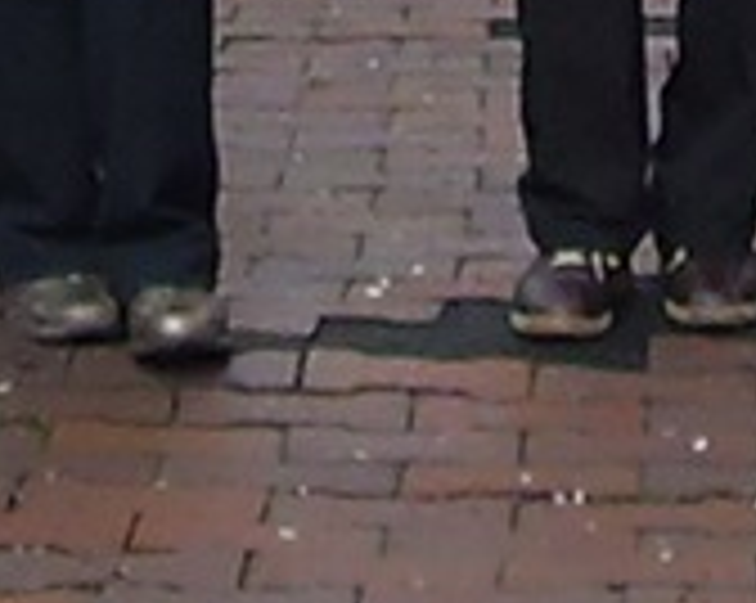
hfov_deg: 8.8
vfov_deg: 6.8
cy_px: -637
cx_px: 432
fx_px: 4917
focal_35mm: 220
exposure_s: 1/320
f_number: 3.6
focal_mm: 7.8
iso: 640
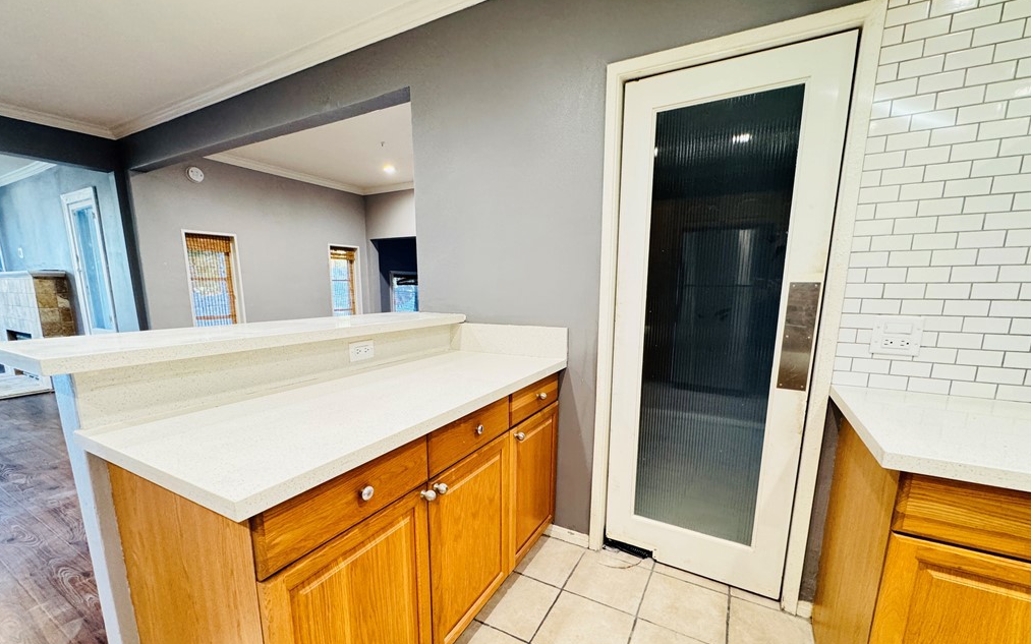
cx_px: 514
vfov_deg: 74.5
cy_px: 361
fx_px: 421
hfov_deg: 101.5
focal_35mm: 15
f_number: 2.2
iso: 400
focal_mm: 2.22
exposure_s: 1/60
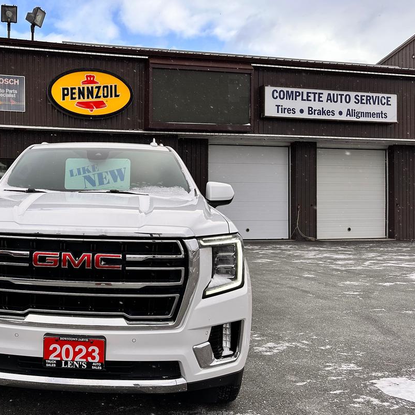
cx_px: 86
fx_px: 461
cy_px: 199
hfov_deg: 46.1
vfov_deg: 48.4
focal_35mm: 34
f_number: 1.78
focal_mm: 6.86
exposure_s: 1/1095
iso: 80
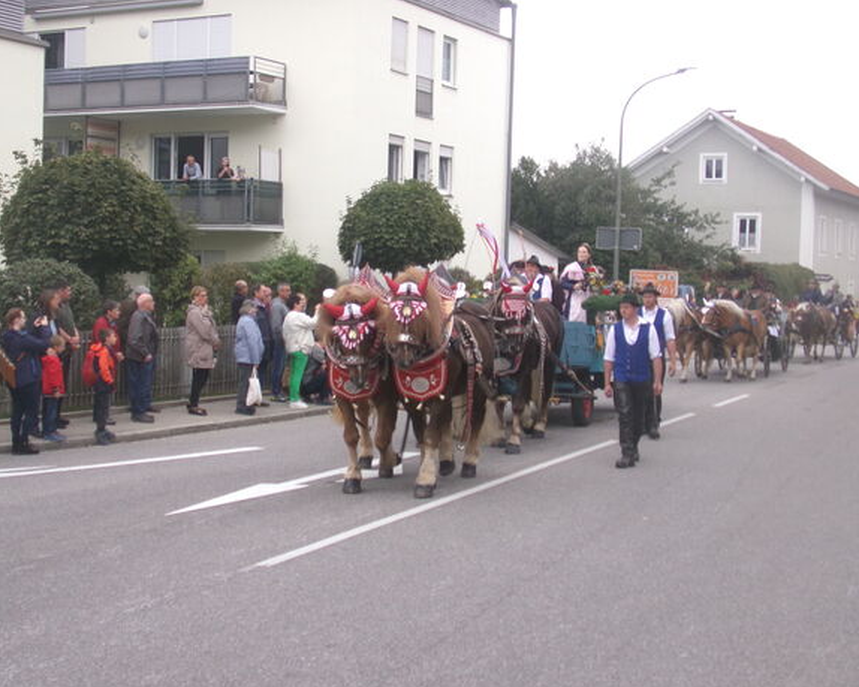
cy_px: 339
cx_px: 387
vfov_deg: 28.6
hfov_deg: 35.3
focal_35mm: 53
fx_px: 1347
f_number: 4.2
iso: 100
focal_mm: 8.5
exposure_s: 1/85
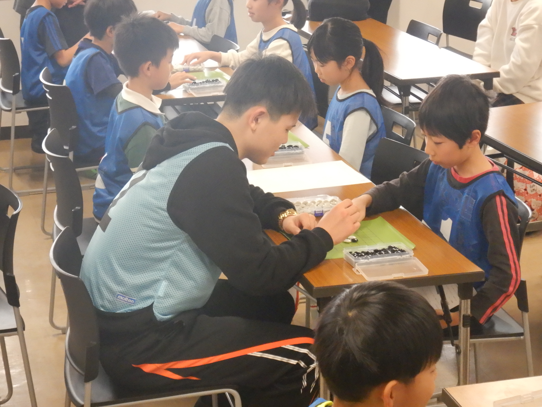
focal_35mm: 85
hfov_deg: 23.0
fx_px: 1331
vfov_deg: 17.4
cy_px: 204
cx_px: 271
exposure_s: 1/50
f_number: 4.7
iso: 1600
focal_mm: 15.3
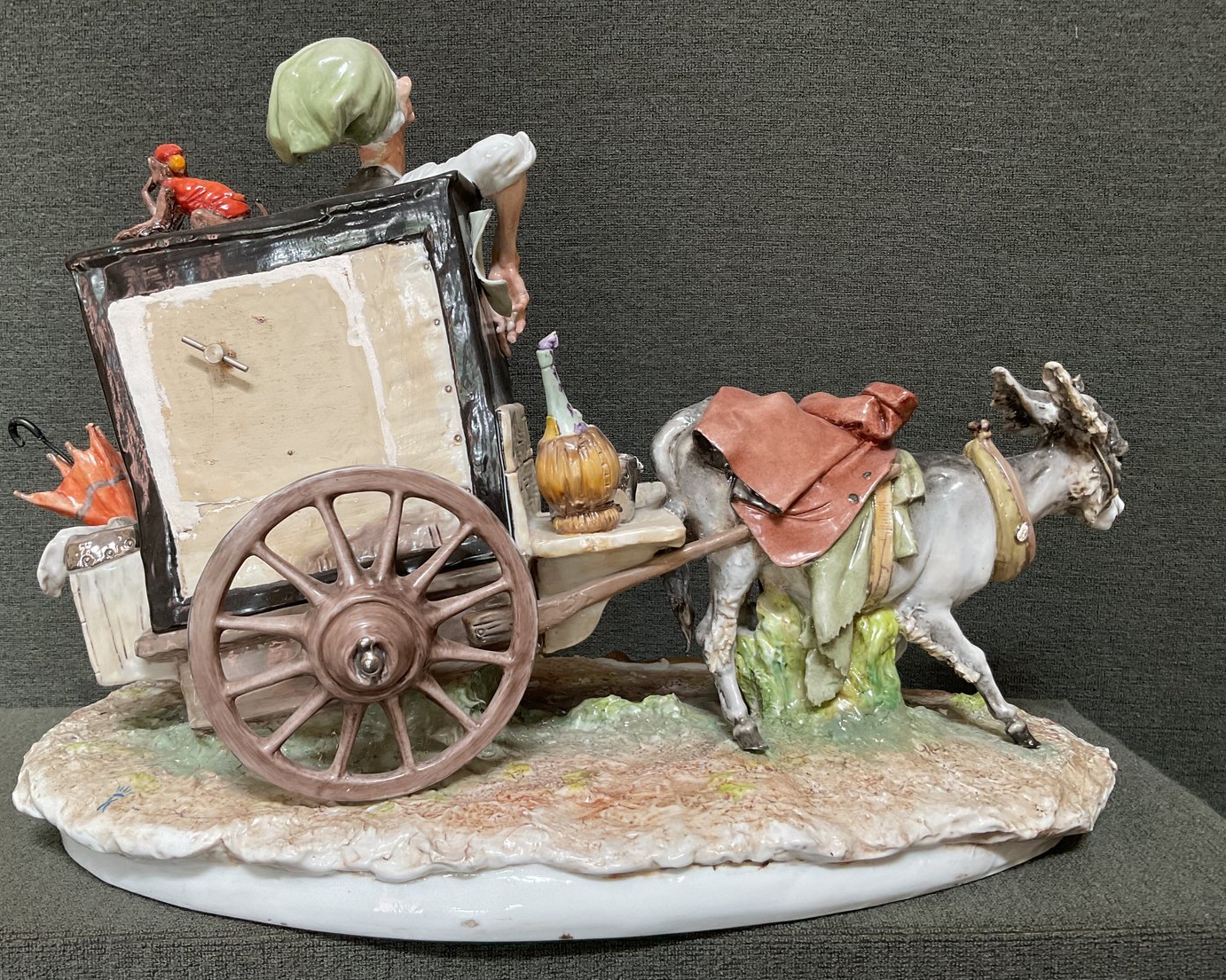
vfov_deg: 47.1
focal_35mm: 31
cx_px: 583
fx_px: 1125
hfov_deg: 57.2
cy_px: 482
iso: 64
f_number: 1.8
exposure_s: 1/50
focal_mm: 3
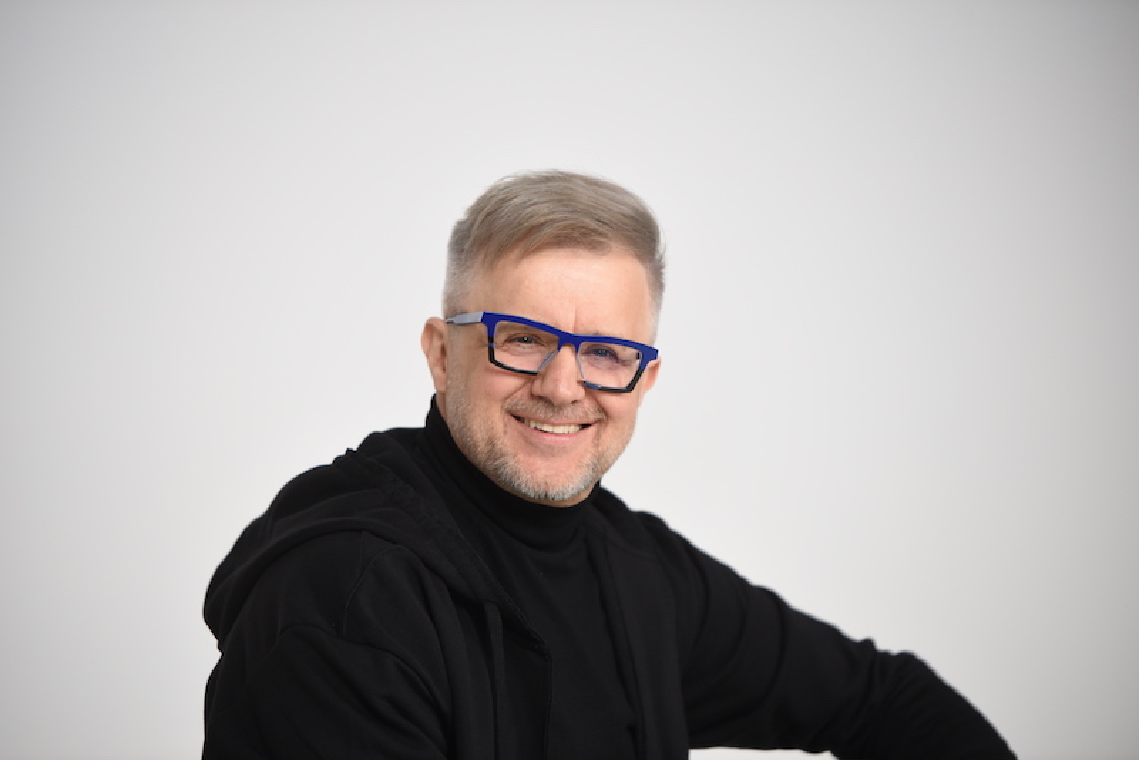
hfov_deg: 10.5
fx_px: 6171
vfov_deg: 7.0
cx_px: 570
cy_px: 380
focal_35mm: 195
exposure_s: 1/400
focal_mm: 195
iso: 500
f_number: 3.2
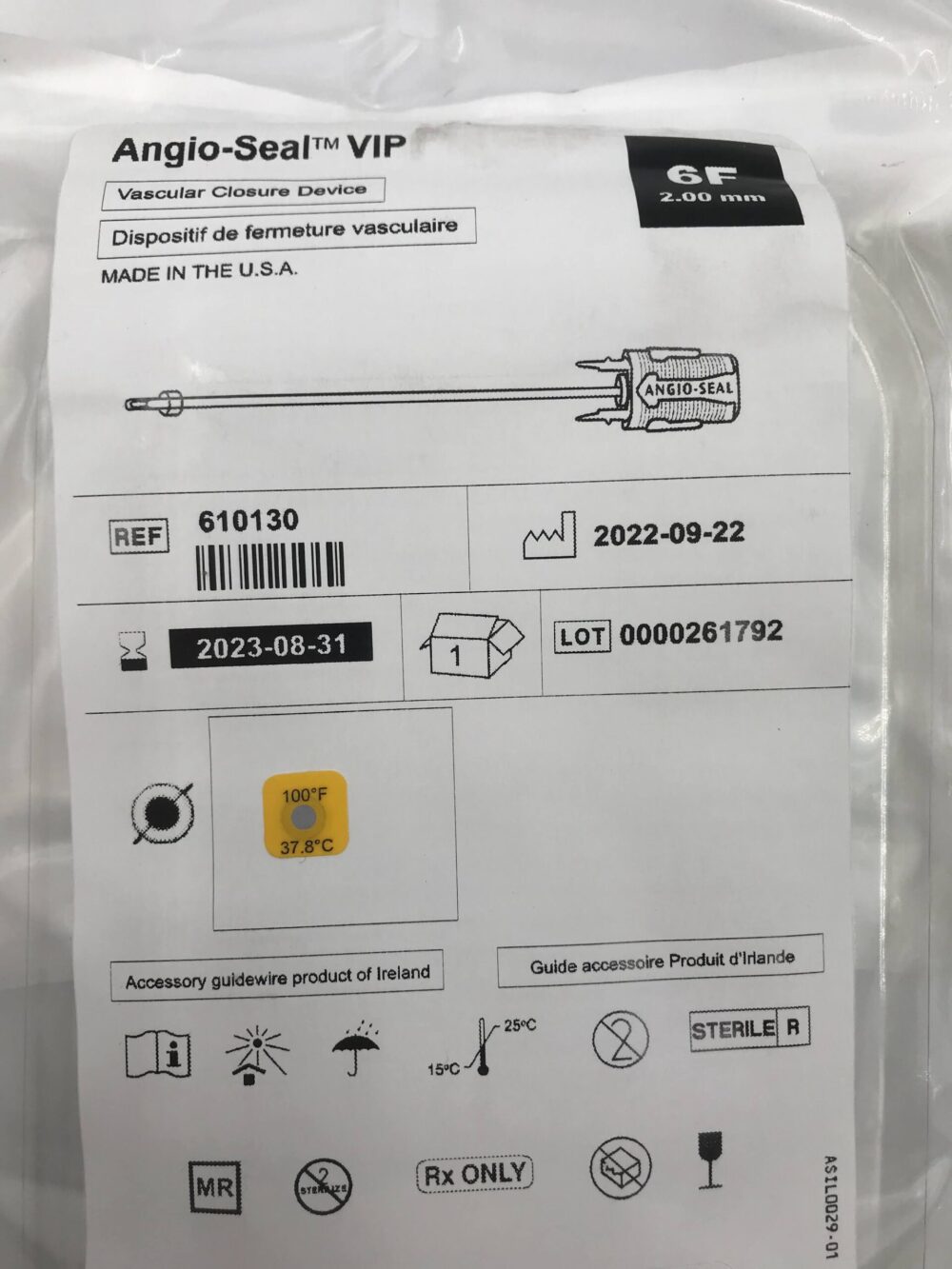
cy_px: 634
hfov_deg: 49.8
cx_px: 476
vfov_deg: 63.4
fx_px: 1027
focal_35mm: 28
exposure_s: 1/230
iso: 20
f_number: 1.8
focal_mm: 3.99
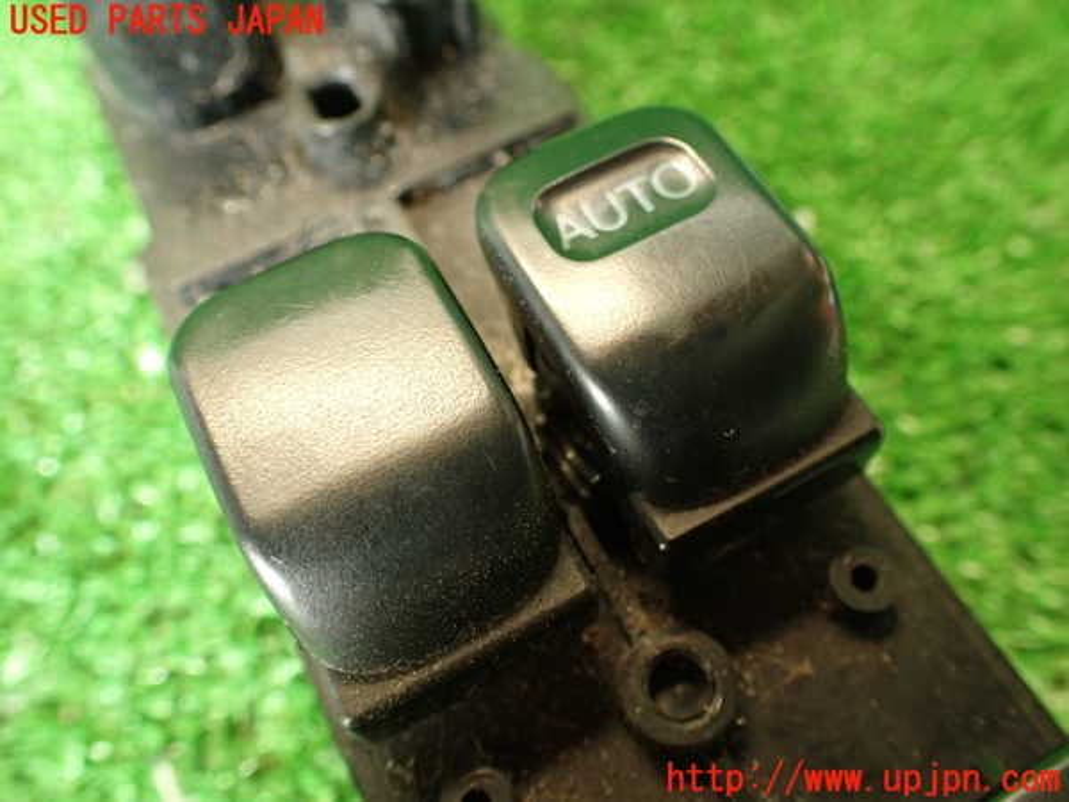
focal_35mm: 30
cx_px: 534
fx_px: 926
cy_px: 401
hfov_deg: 60.0
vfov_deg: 46.8
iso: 400
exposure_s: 1/30
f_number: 2.3
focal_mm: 5.4
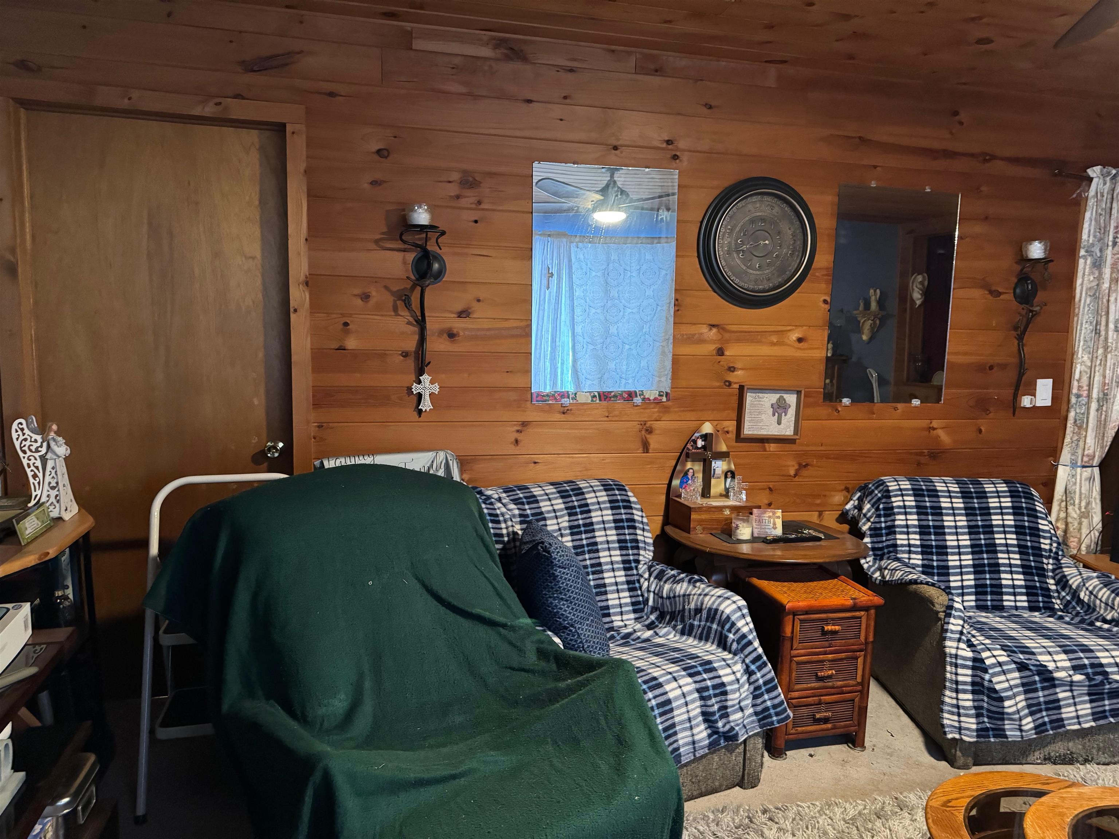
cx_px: 560
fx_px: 776
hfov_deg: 71.6
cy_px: 420
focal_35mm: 24
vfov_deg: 56.8
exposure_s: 1/40
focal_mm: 6.76
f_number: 1.78
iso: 1000
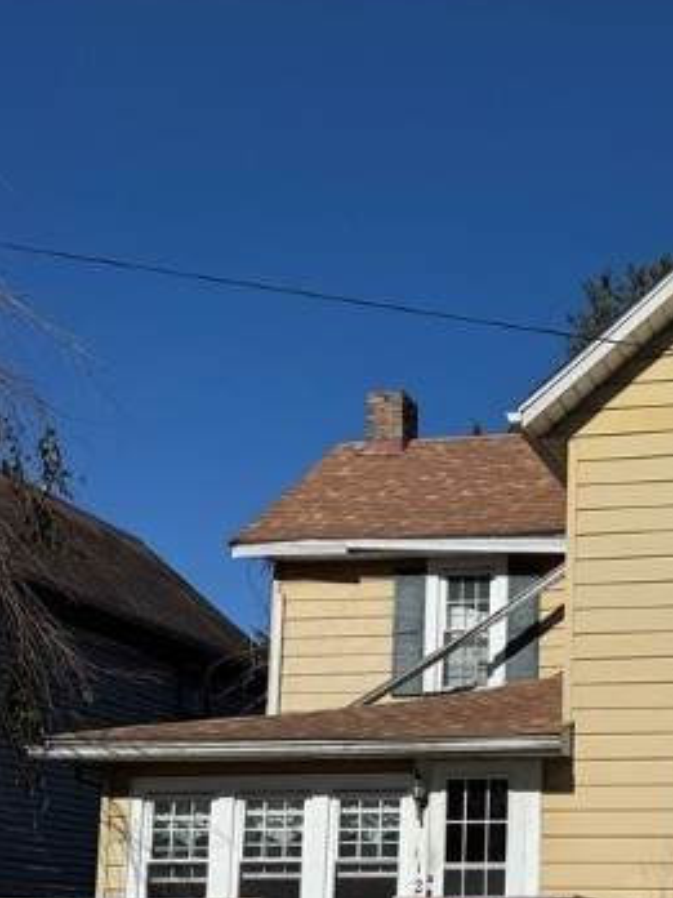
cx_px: 652
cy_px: 790
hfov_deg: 26.3
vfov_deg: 34.4
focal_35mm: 53
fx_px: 1374
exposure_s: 1/9091
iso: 80
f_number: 1.78
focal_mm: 6.76
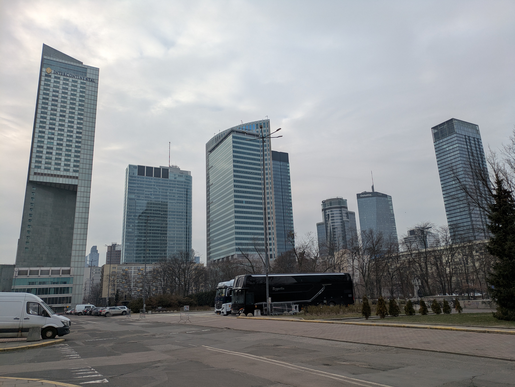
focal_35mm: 25
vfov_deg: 54.9
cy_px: 194
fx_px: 372
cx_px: 258
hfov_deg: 69.4
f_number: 1.89
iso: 50
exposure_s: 1/1185
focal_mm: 5.43
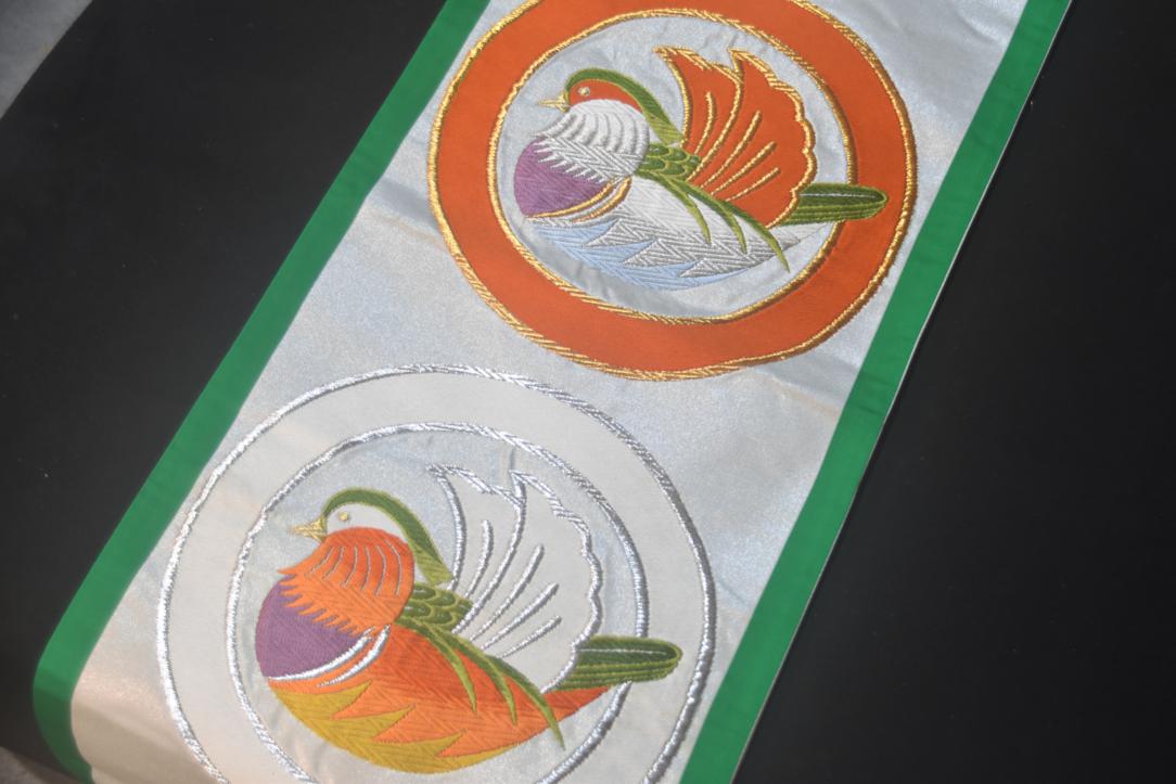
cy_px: 392
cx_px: 588
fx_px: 1568
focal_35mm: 48
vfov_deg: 28.1
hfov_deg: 41.1
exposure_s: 1/60
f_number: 4.2
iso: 800
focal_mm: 32
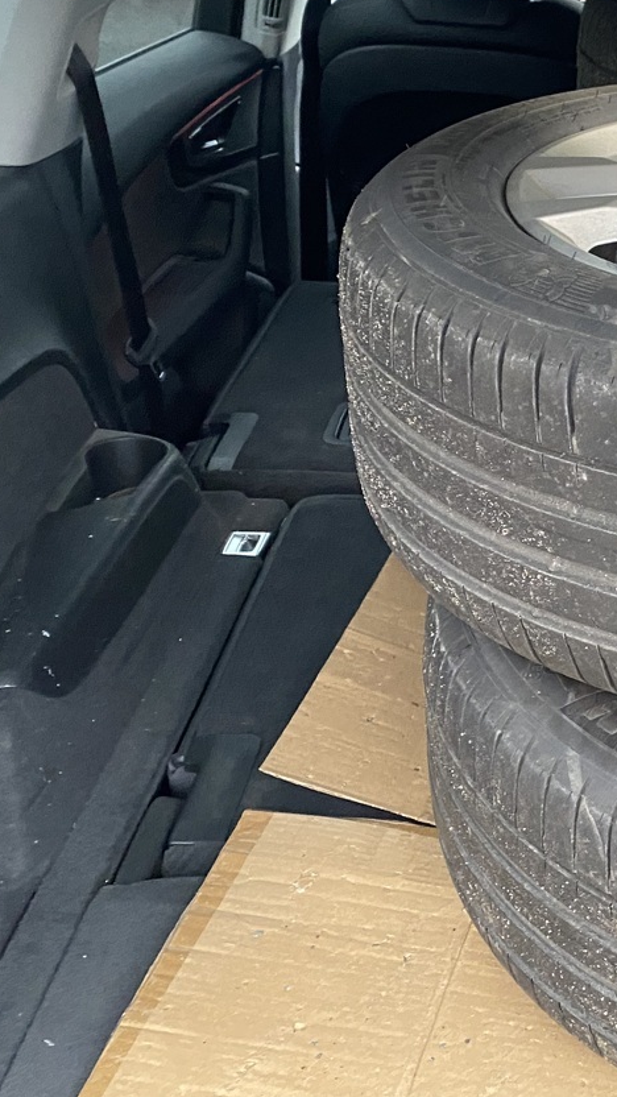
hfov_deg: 22.1
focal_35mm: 49
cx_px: 783
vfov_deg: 42.0
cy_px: 460
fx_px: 1425
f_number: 1.8
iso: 500
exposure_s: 1/50
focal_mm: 4.25
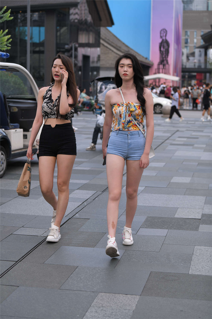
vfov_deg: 28.8
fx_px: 618
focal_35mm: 70
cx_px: 106
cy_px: 160
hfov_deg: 19.5
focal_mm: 70
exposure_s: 1/500
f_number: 3.5
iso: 200
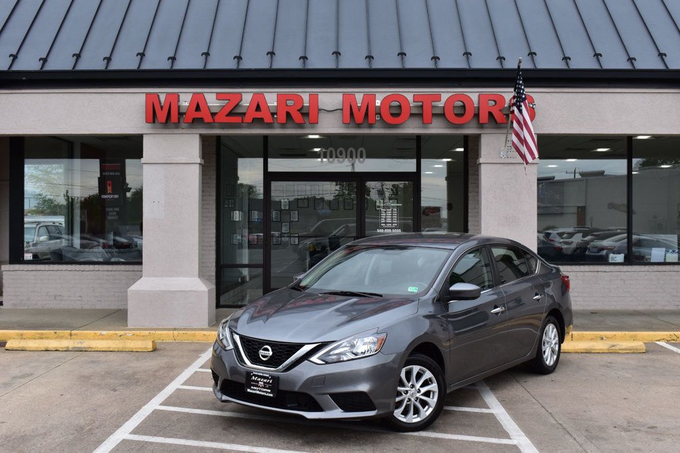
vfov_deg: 31.9
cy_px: 226
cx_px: 340
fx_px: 793
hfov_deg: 46.4
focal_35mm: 42
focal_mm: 28
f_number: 10
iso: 400
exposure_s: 1/250
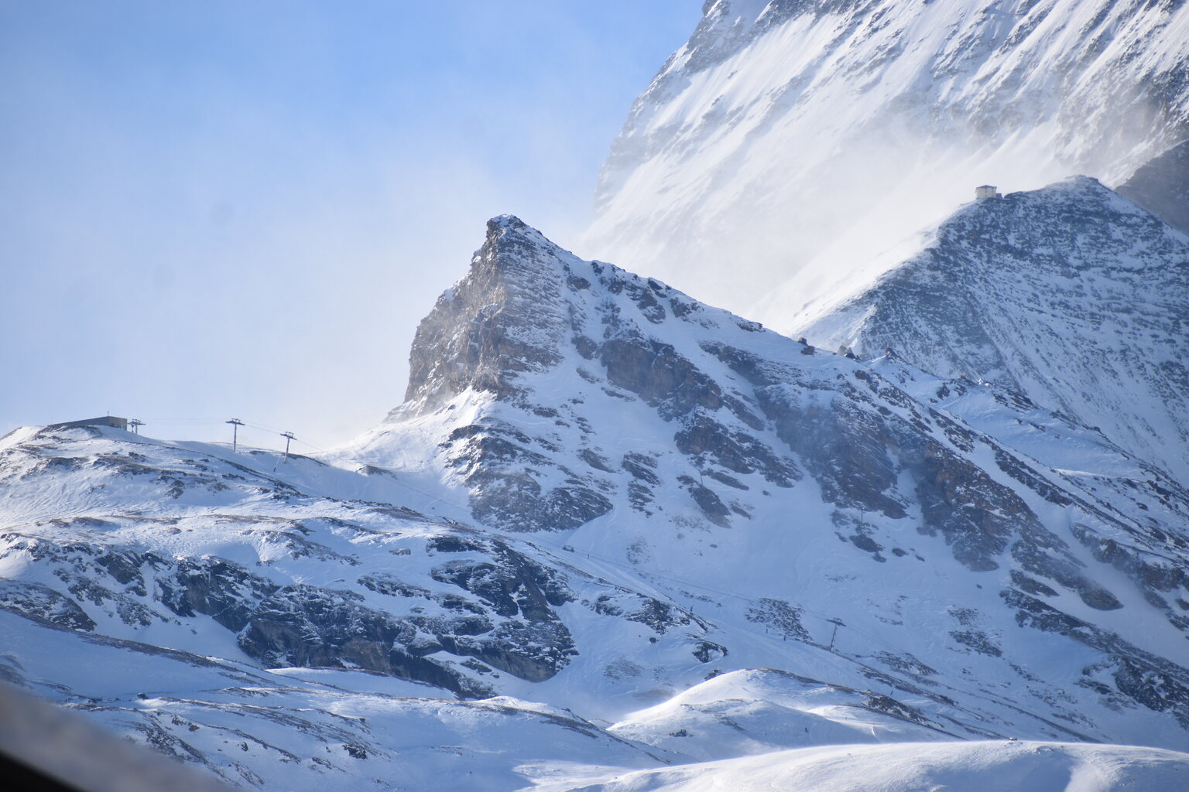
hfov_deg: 5.7
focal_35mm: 360
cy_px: 396
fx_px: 11889
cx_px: 594
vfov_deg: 3.8
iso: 100
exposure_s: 1/500
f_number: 8
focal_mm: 240
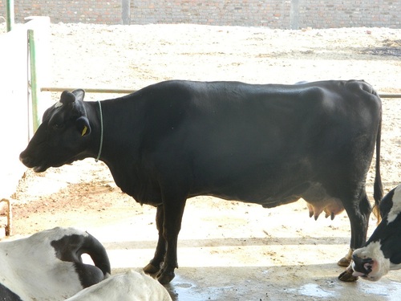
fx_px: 973
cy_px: 150
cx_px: 200
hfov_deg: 23.3
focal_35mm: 84
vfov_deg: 17.6
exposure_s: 1/40
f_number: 4.2
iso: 110
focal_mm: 15.1
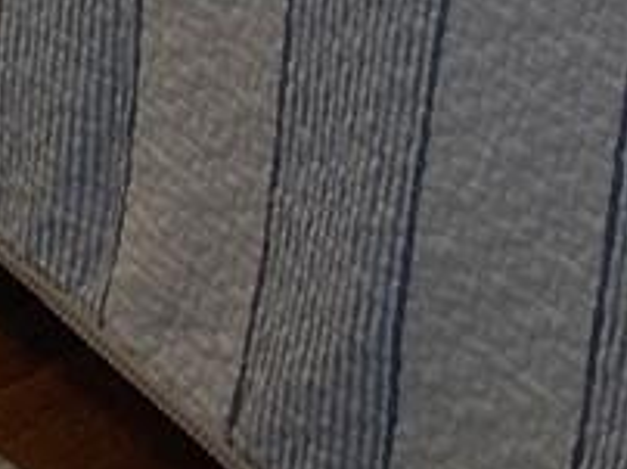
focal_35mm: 206
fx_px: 3727
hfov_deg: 9.6
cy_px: -1280
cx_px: 580
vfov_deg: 6.2
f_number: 1.8
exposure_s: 1/120
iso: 125
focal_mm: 4.25
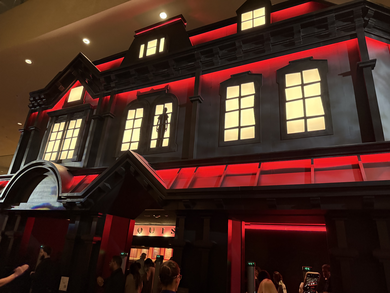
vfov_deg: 56.8
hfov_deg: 71.6
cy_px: 146
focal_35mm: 24
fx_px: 270
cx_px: 195
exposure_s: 1/56
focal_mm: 6.76
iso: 800
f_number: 1.78
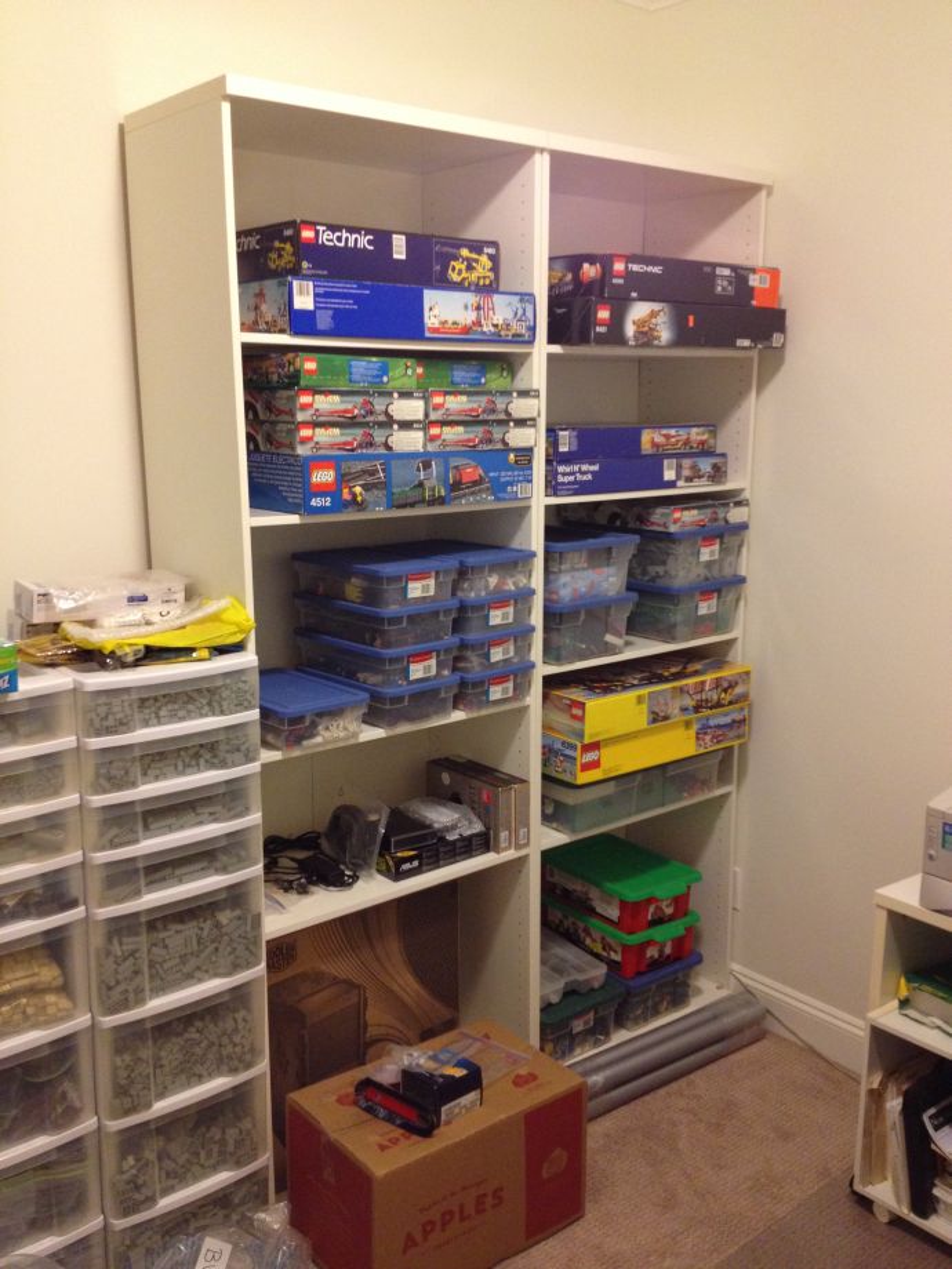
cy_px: 634
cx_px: 476
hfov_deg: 40.7
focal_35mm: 35
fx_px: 1283
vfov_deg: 52.6
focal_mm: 4.28
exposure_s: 1/20
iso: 250
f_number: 2.4
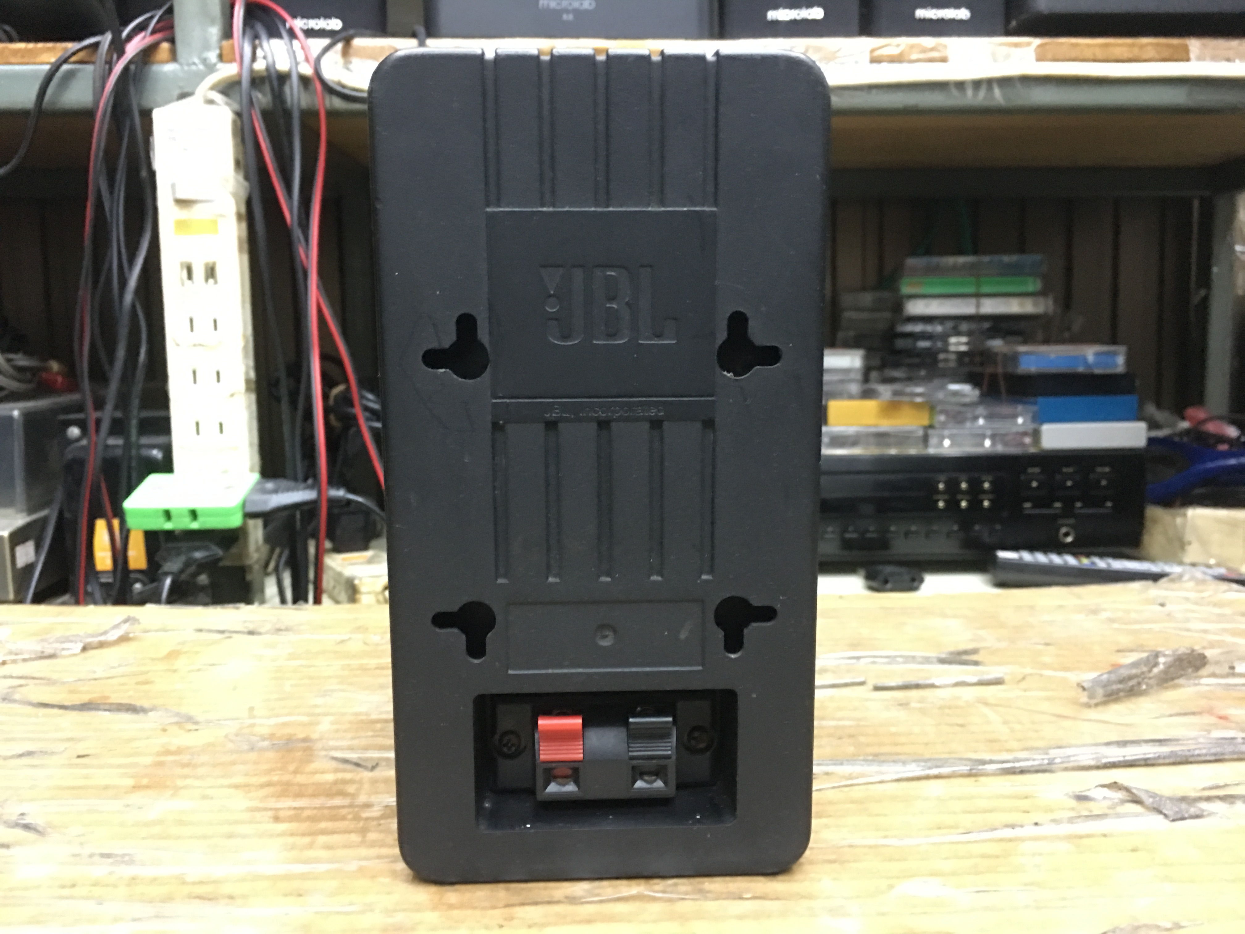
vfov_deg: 48.2
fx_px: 1043
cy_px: 467
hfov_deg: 61.7
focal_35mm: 29
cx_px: 622
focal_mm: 4.15
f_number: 2.2
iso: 160
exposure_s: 1/8
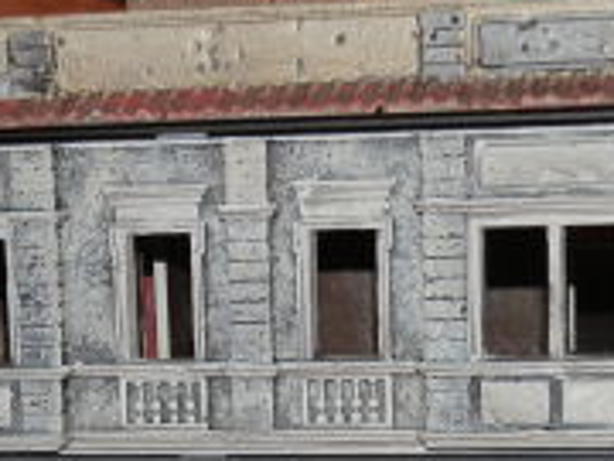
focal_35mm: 140
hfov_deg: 14.1
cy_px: 608
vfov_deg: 10.4
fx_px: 2483
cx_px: 181
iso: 100
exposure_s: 1/80
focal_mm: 8.51
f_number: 10.6
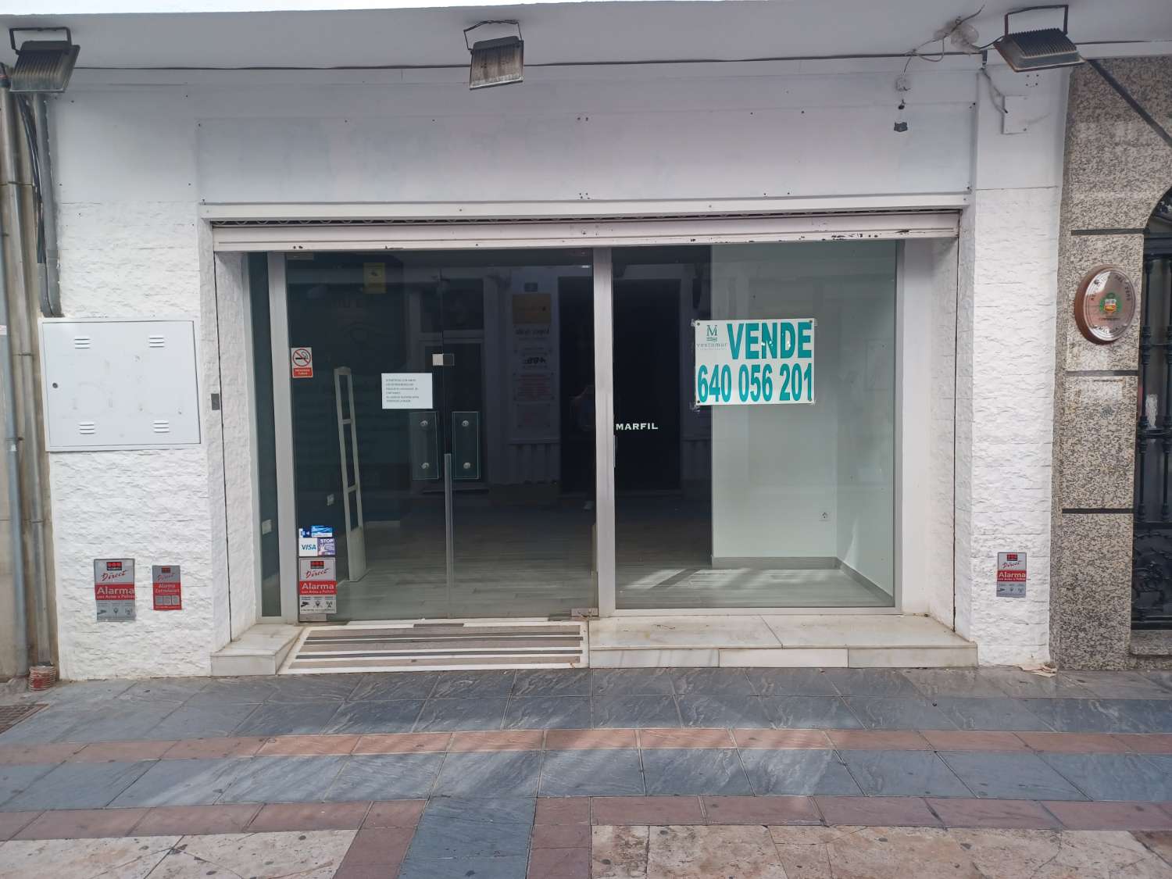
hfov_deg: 69.4
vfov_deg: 54.9
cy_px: 440
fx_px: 846
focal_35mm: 25
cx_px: 586
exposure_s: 1/100
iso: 50
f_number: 1.8
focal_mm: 4.6
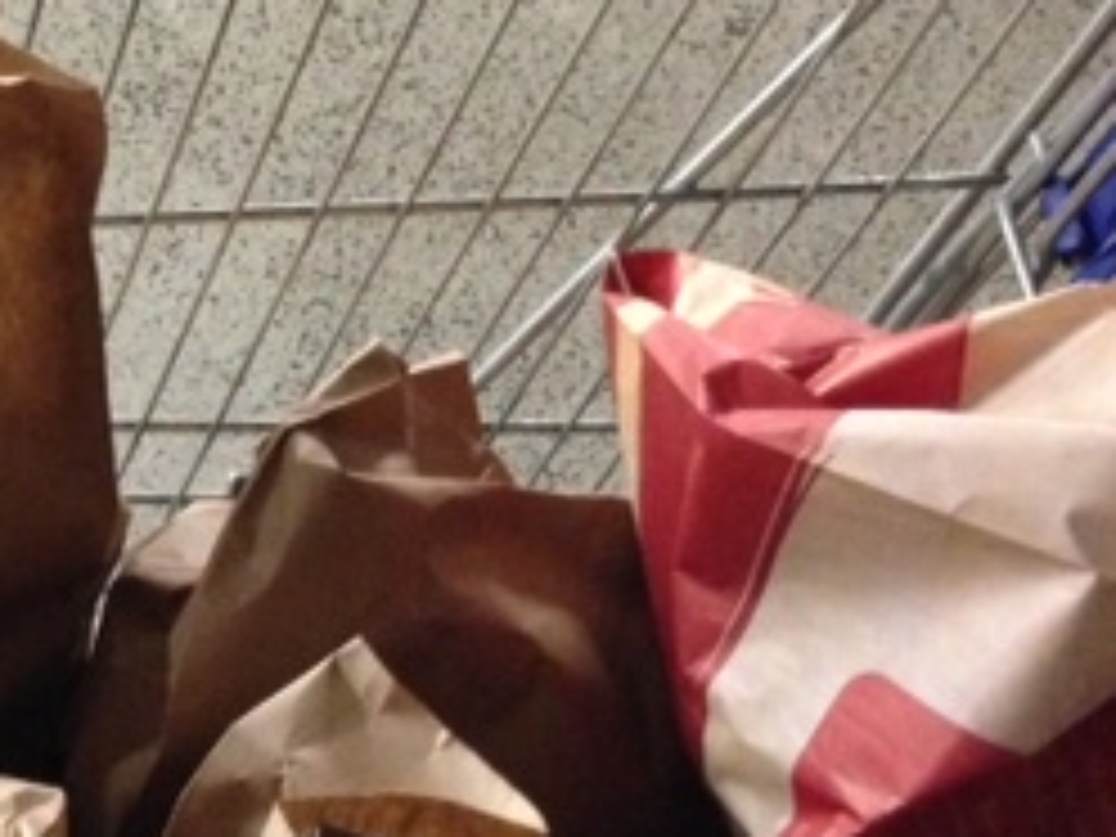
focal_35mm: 85
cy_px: 648
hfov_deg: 22.0
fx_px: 2740
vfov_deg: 17.2
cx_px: -45
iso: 800
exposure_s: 1/15
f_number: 2.4
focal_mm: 4.13
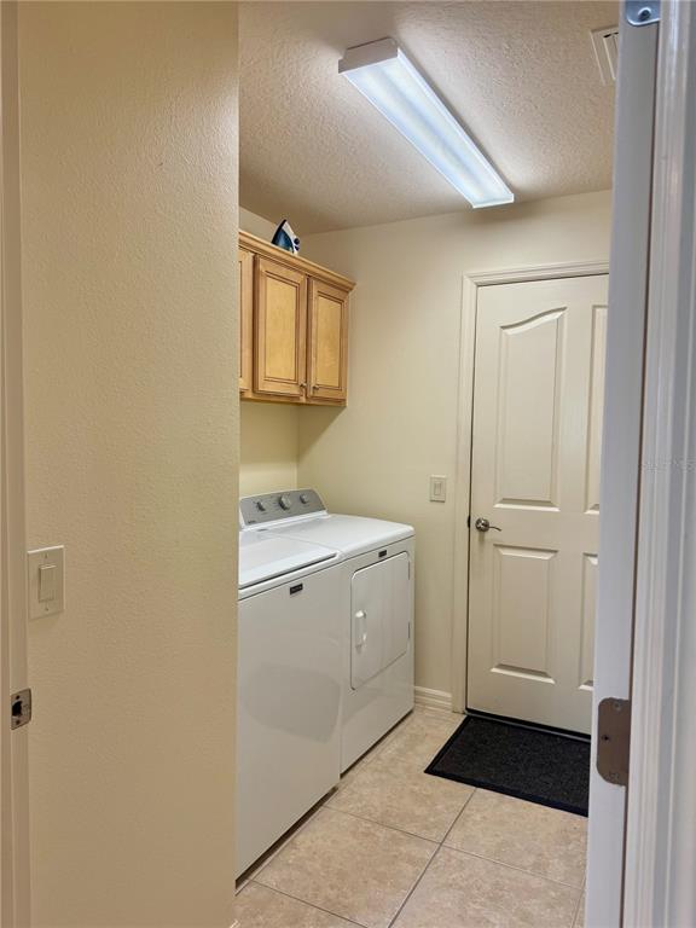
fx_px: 643
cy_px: 464
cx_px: 348
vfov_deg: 71.6
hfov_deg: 56.8
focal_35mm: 24
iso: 125
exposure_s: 1/120
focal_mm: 6.76
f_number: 1.78
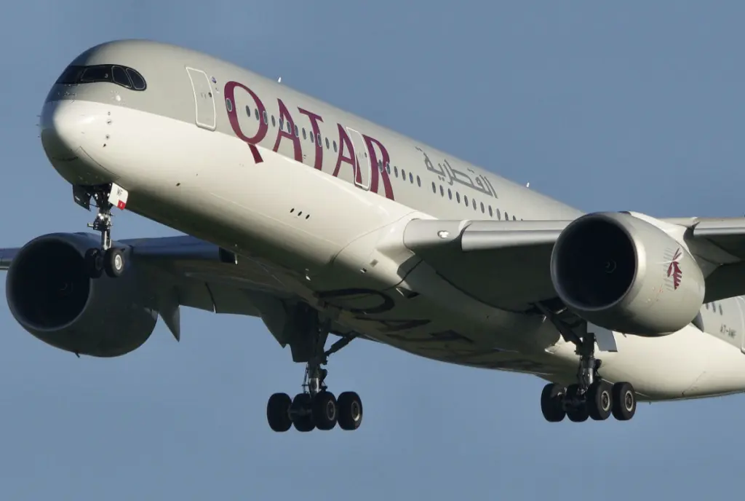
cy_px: 250
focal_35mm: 300
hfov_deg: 6.9
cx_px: 372
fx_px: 6223
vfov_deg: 4.6
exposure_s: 1/800
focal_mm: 300
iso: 200
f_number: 8
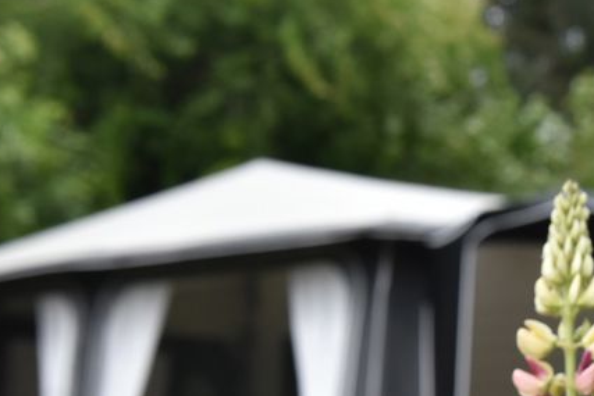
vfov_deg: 11.8
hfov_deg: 17.4
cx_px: 647
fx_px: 1882
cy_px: 474
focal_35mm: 114
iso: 1600
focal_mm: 38
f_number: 7.1
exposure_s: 1/2000
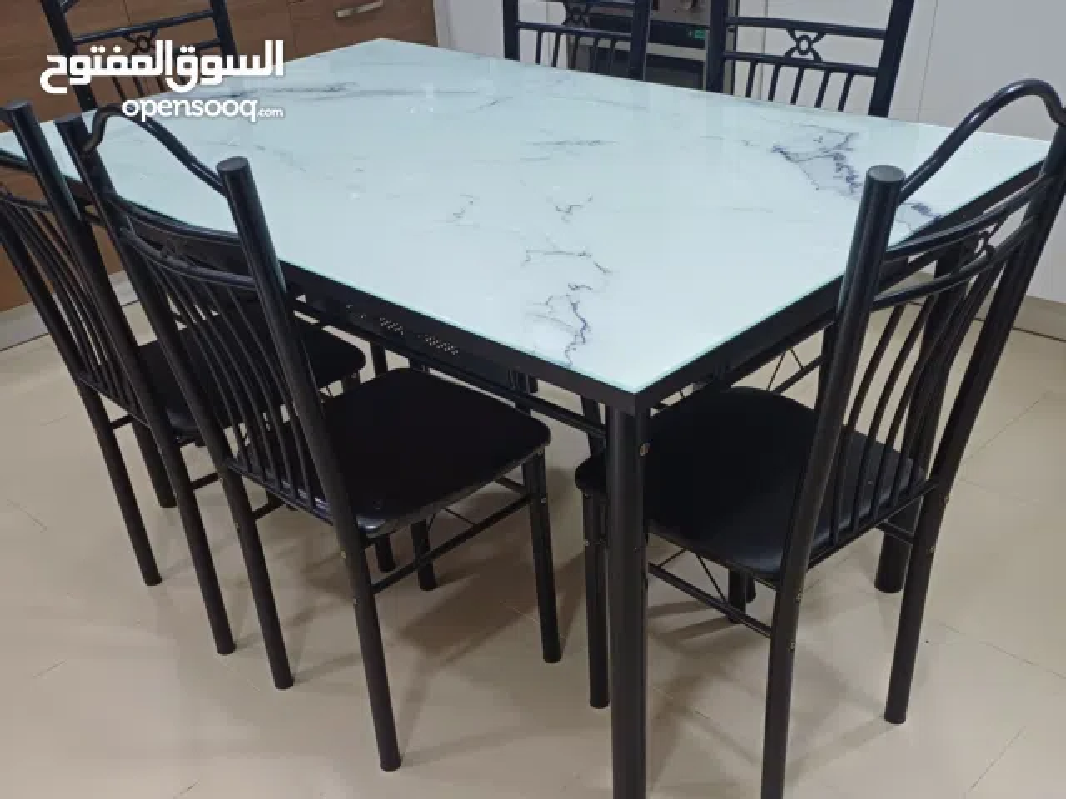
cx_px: 533
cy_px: 400
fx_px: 770
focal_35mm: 25
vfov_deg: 54.9
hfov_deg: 69.4
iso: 250
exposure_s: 1/50
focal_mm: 4.65
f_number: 1.8
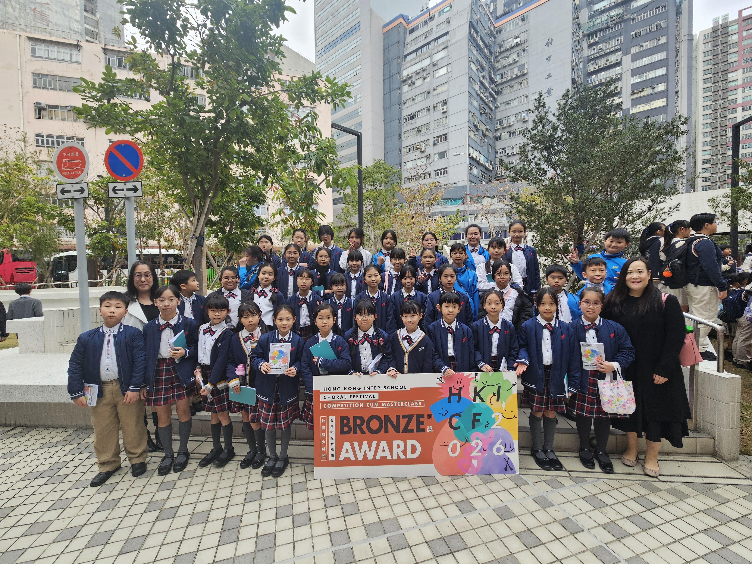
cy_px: 282
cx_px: 376
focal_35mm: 13
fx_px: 282
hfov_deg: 106.2
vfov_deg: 89.9
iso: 50
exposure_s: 1/189
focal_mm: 2.2
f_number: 2.2
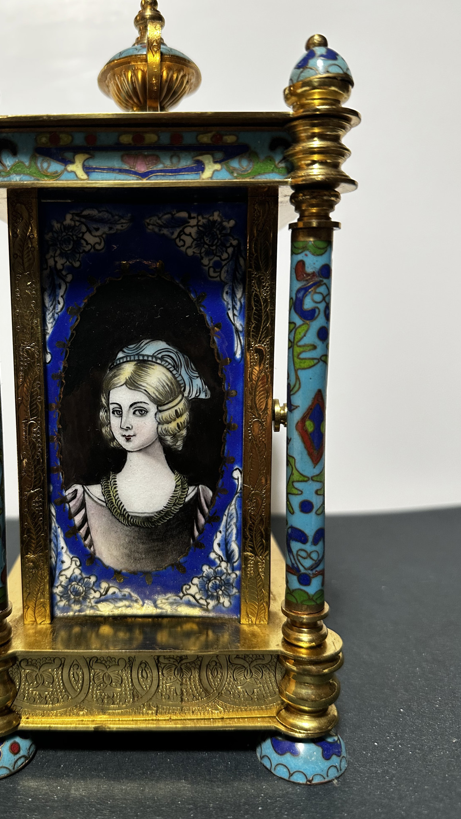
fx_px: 587
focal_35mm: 27
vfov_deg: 69.9
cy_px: 401
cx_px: 162
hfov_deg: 42.4
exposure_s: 1/50
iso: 160
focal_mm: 6.86
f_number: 1.78
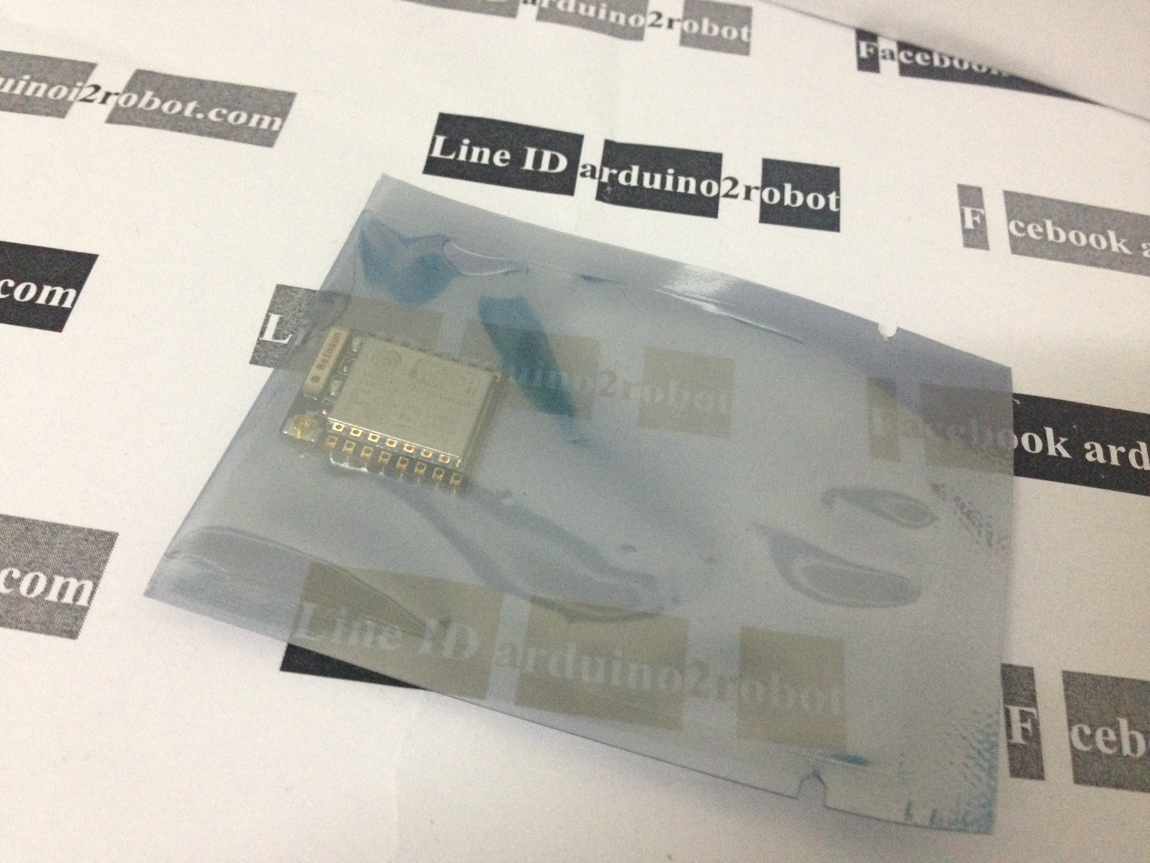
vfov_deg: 42.9
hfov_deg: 55.4
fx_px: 1096
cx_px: 575
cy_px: 432
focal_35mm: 33
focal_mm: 4.12
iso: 400
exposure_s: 1/17
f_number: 2.4
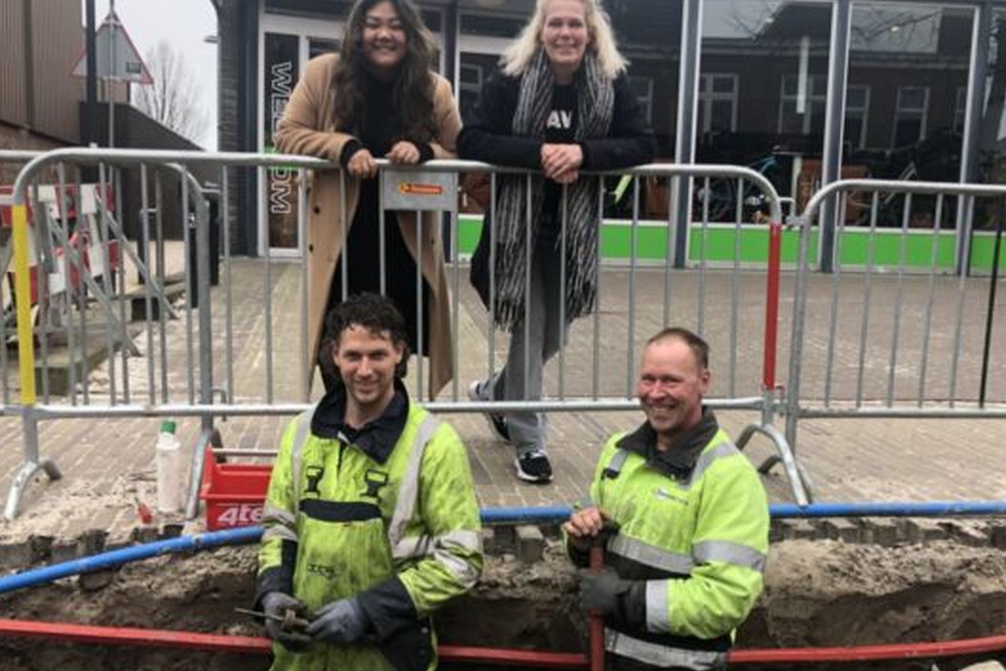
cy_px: 335
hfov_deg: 57.2
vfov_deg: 40.0
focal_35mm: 33
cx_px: 513
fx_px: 922
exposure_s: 1/153
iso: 20
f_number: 1.8
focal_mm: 3.99
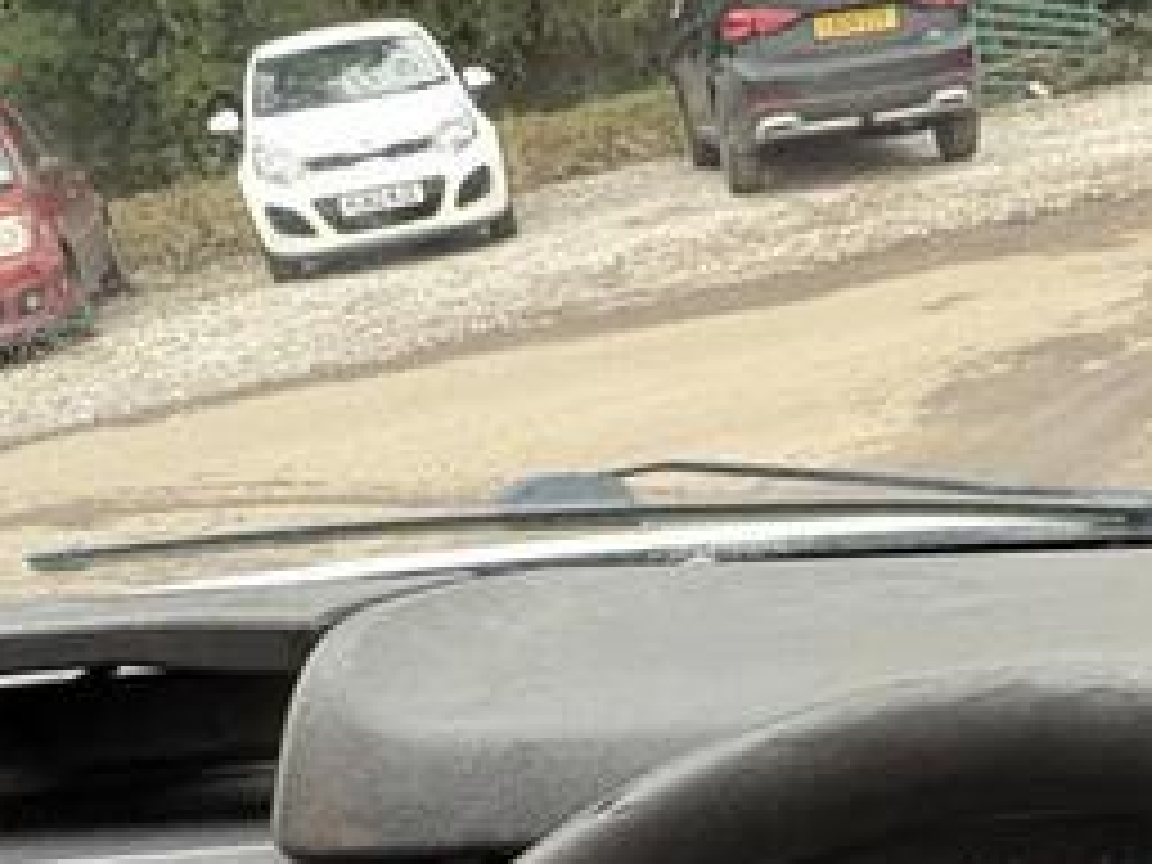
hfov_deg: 37.8
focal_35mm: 49
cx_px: 886
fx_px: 1631
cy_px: 990
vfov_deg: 26.8
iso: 400
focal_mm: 2.22
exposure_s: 1/60
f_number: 2.2
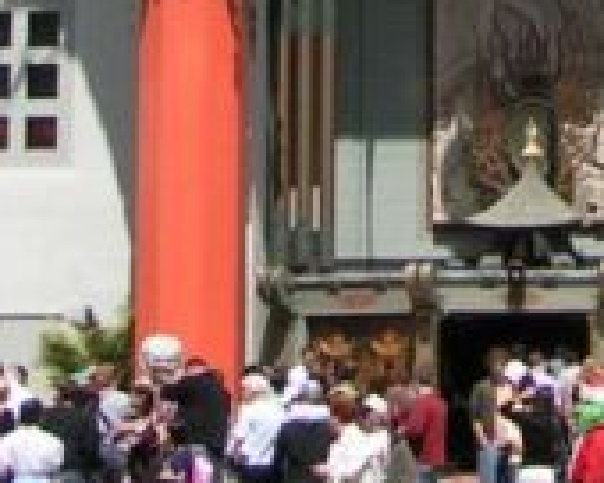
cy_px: -330
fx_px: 3128
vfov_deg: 8.5
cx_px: 586
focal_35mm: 175
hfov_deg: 10.9
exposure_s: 1/500
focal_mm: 5.8
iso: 50
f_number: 5.6
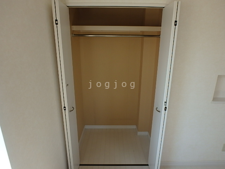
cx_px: 112
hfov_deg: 79.0
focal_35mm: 21
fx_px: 136
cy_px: 84
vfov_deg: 63.4
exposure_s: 1/80
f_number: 3.5
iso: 125
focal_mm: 3.7
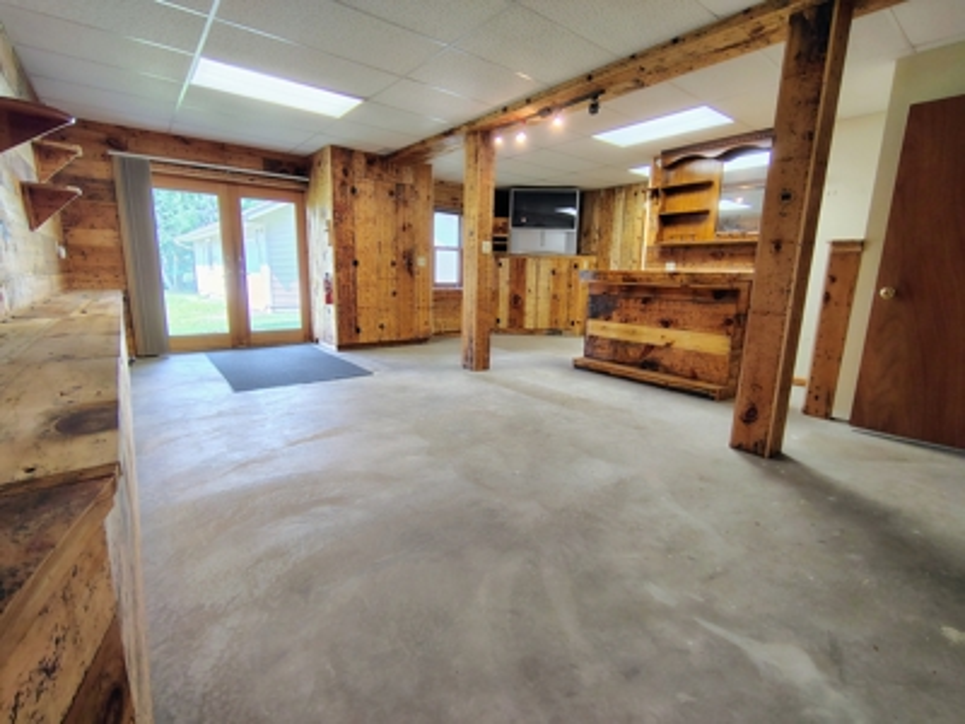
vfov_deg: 78.1
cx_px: 482
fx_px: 446
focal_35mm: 16
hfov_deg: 94.5
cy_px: 362
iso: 418
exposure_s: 1/40
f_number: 2.2
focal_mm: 2.13
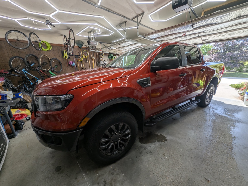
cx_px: 124
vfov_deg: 94.6
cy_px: 93
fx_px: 86
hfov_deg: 110.5
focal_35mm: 12
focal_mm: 2.23
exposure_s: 1/465
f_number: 1.95
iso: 34
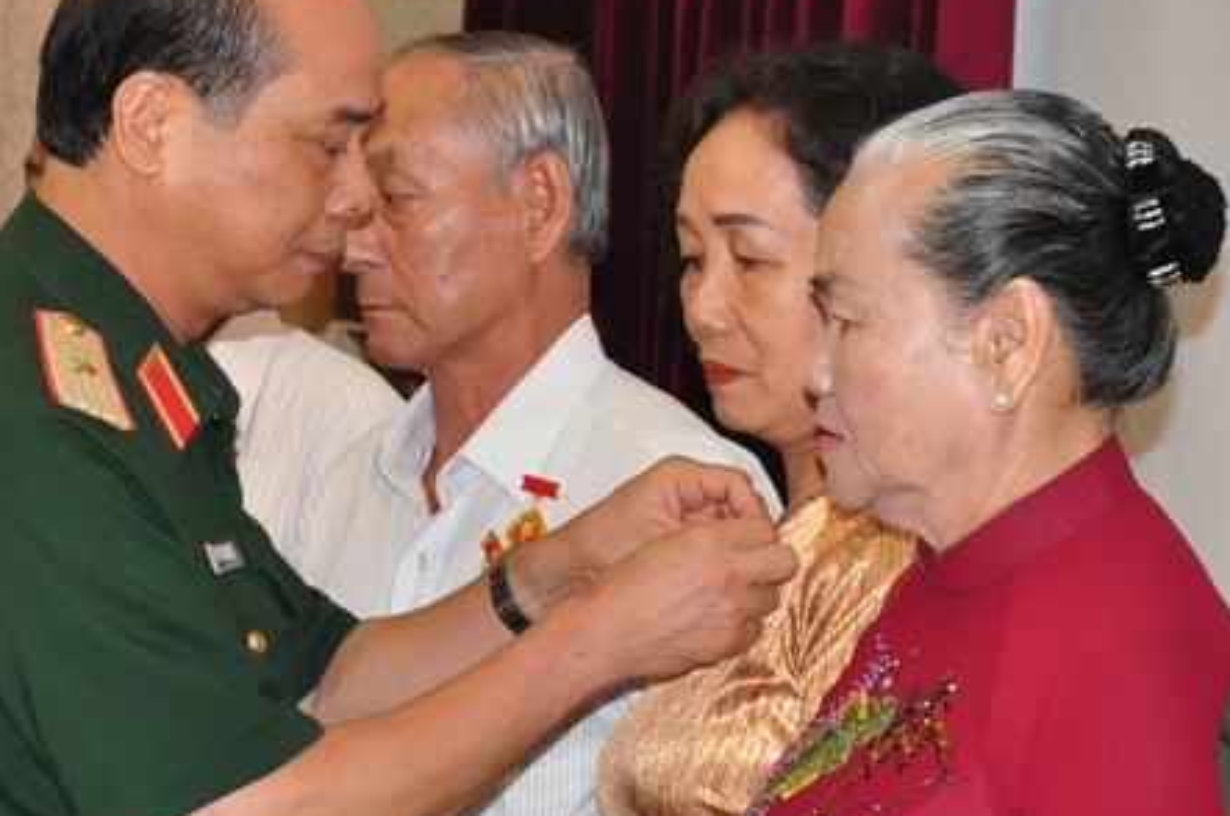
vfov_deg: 8.1
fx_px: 5732
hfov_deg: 12.2
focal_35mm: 168
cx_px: 747
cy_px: 346
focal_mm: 62
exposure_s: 1/60
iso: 1250
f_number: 8
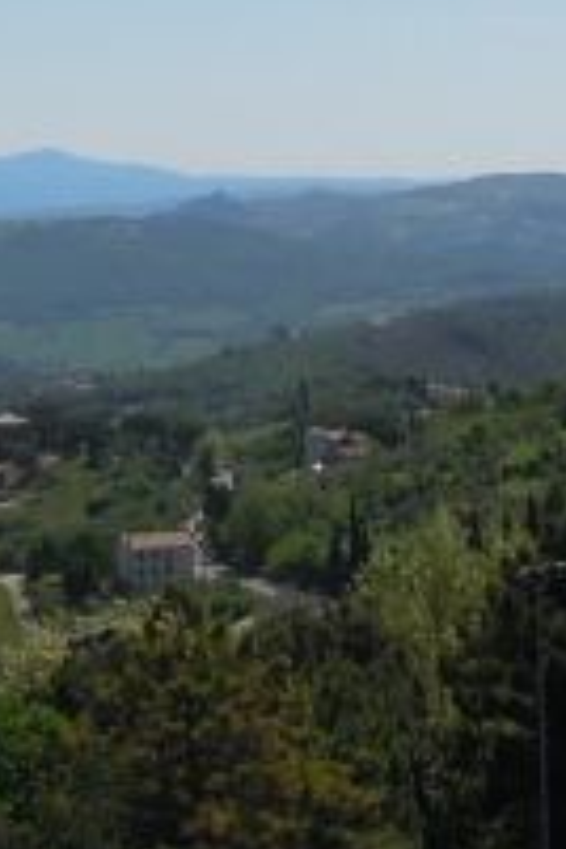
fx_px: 2995
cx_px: 448
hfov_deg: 10.8
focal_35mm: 127
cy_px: 51
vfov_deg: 15.9
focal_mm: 4.3
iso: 160
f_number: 5.6
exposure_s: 1/1250
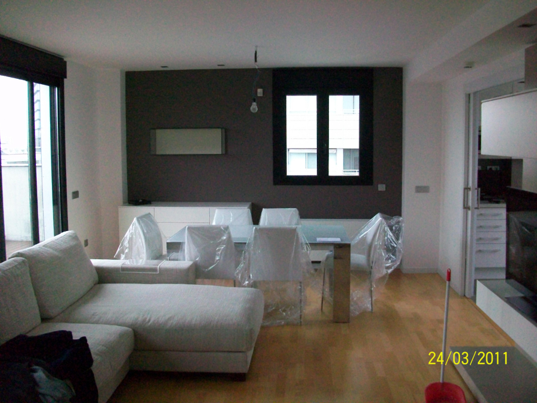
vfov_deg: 44.2
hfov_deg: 56.8
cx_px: 268
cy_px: 202
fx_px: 496
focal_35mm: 32
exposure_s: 1/125
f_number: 2.8
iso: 366
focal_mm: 5.7
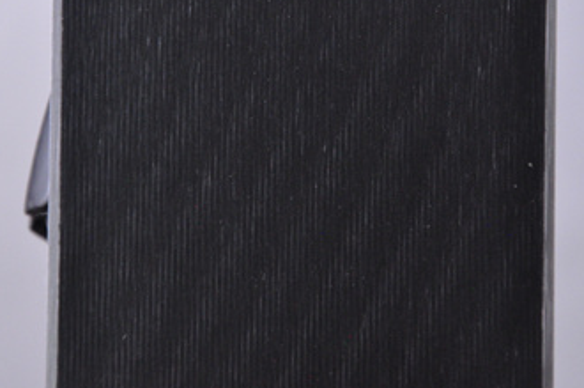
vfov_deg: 6.4
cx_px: 292
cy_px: 141
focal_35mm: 215
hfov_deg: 9.6
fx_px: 3477
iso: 3200
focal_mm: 105
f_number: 8
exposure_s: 1/125
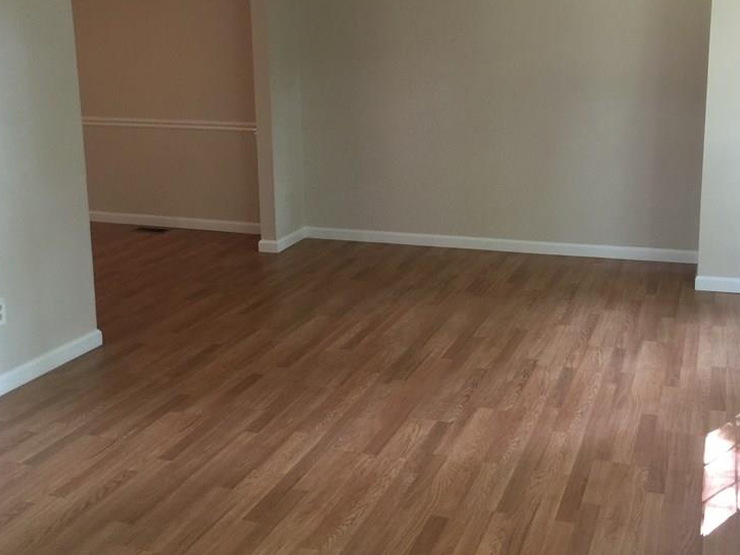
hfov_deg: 45.7
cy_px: 191
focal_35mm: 41
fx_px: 876
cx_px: 416
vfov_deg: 34.8
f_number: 2.2
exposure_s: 1/15
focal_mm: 4.15
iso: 100
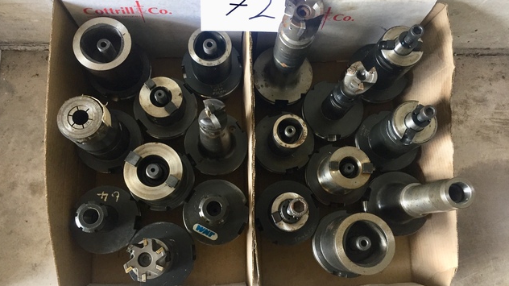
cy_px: 139
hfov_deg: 61.0
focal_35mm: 32
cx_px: 255
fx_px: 432
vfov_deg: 36.6
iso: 80
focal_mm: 4.15
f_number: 2.2
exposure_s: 1/33
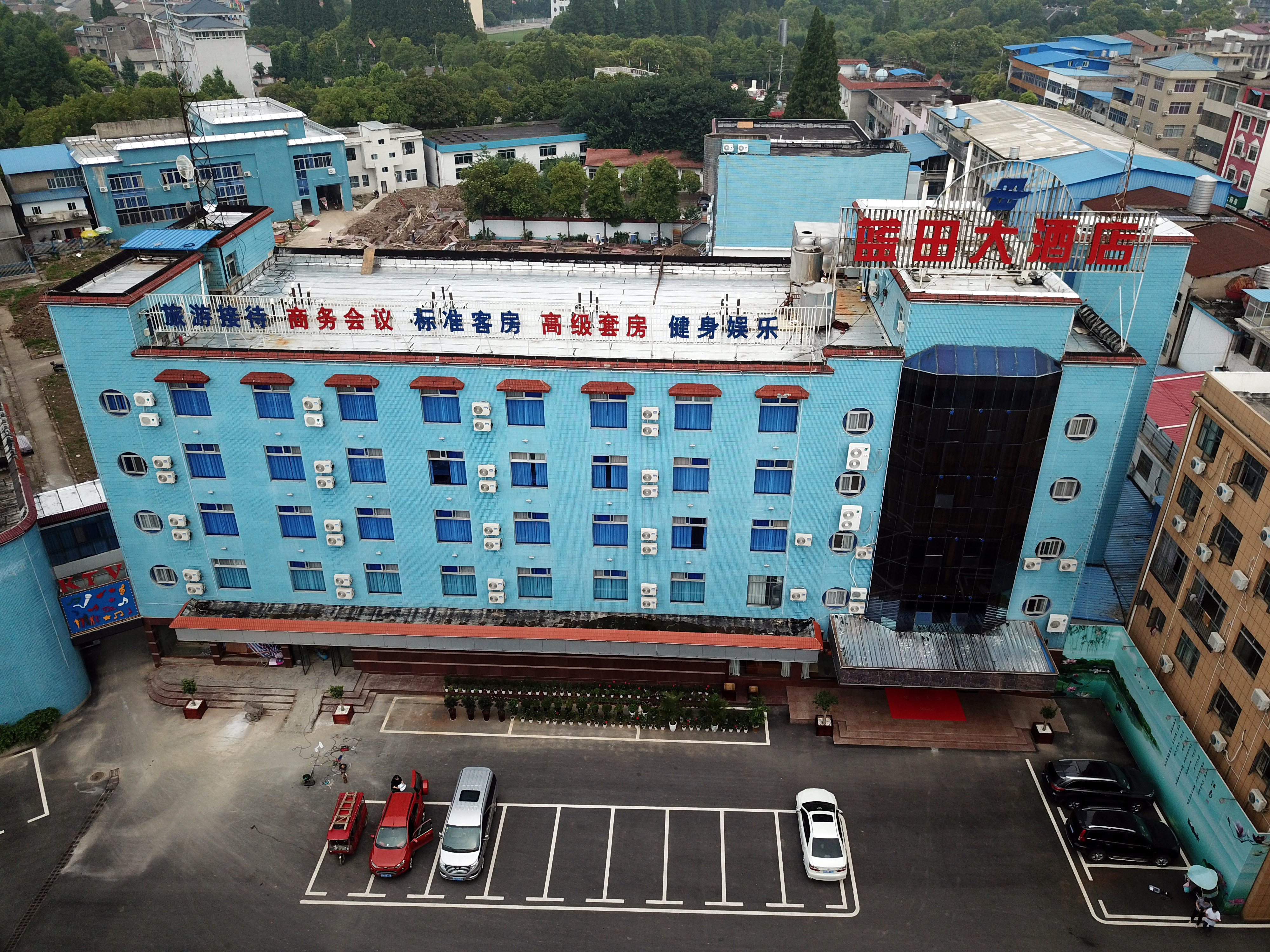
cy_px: 476
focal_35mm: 26
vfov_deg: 53.1
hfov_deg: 67.3
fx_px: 954
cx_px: 635
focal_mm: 4.7
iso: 100
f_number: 2.2
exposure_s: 1/976
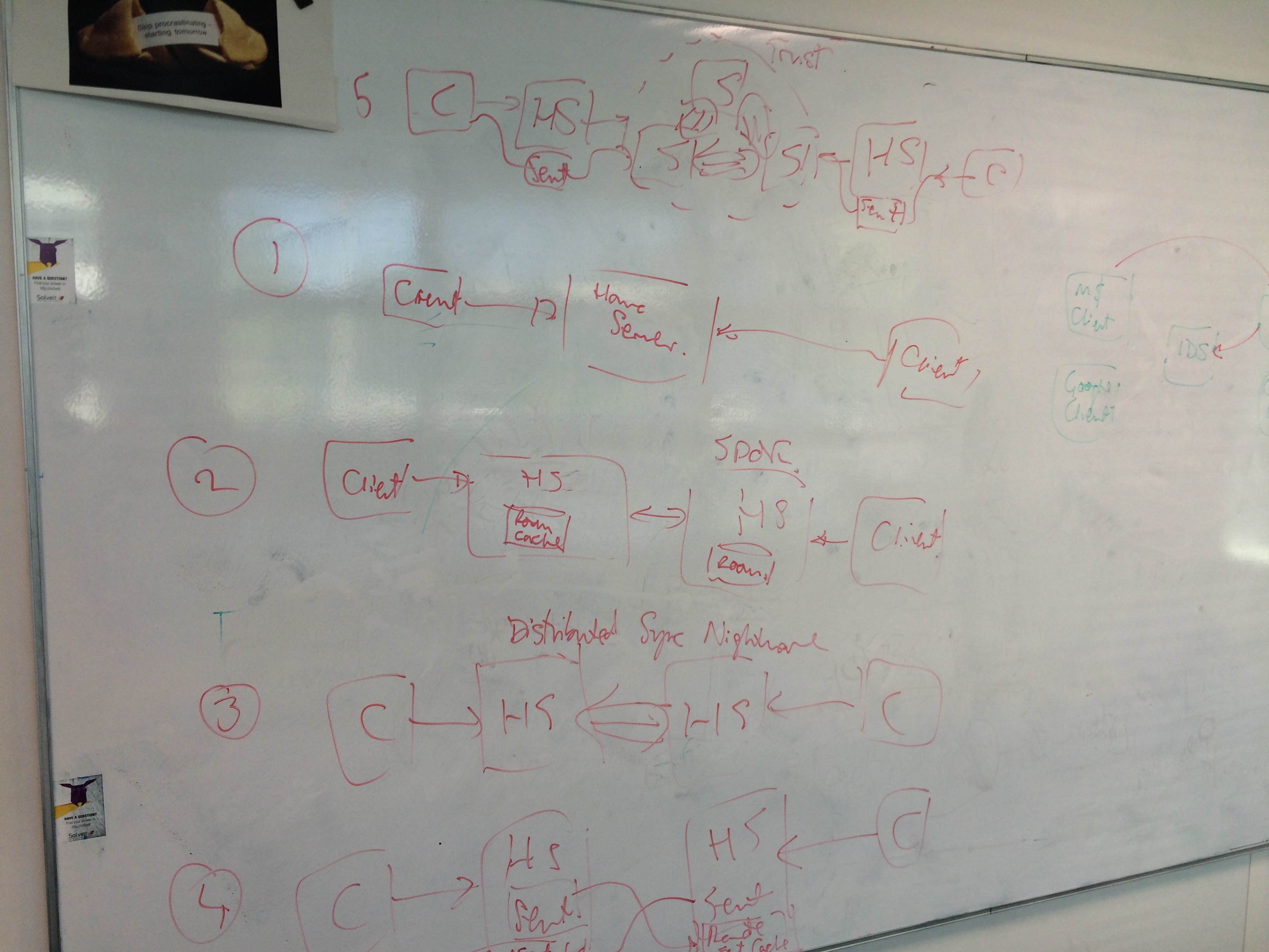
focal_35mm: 30
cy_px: 476
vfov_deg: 46.8
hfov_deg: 60.0
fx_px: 1100
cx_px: 634
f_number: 2.2
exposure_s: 1/50
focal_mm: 4.12
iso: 50
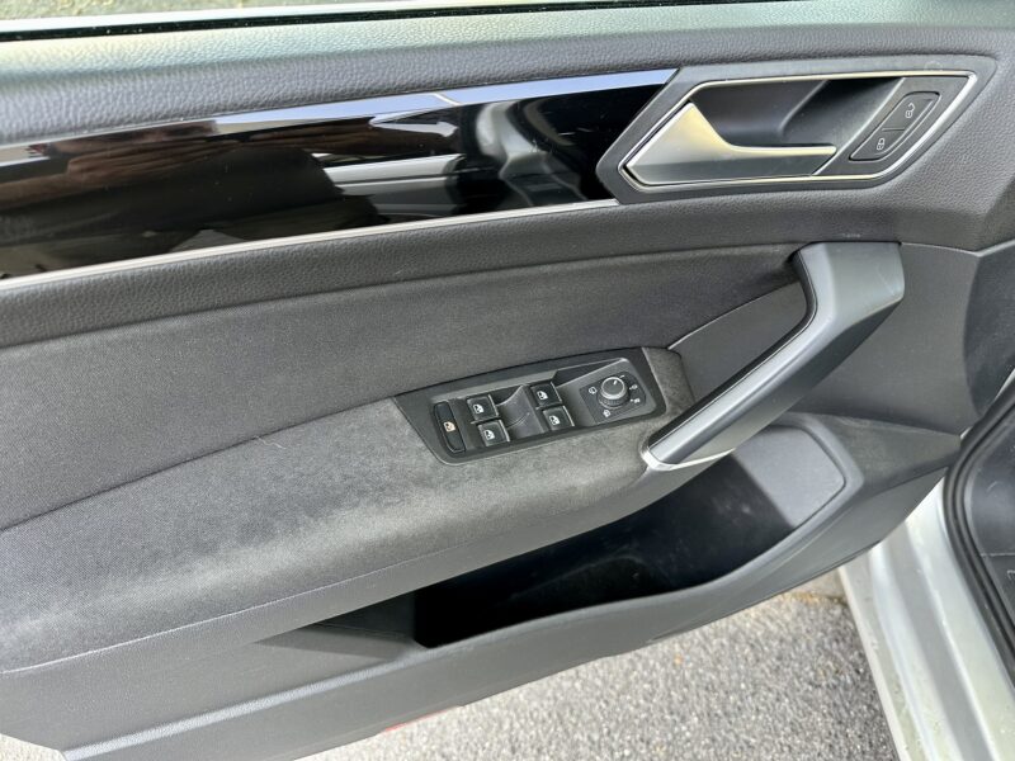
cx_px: 508
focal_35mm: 24
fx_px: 704
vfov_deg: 56.8
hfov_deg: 71.6
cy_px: 380
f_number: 1.78
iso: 200
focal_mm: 6.86
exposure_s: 1/121
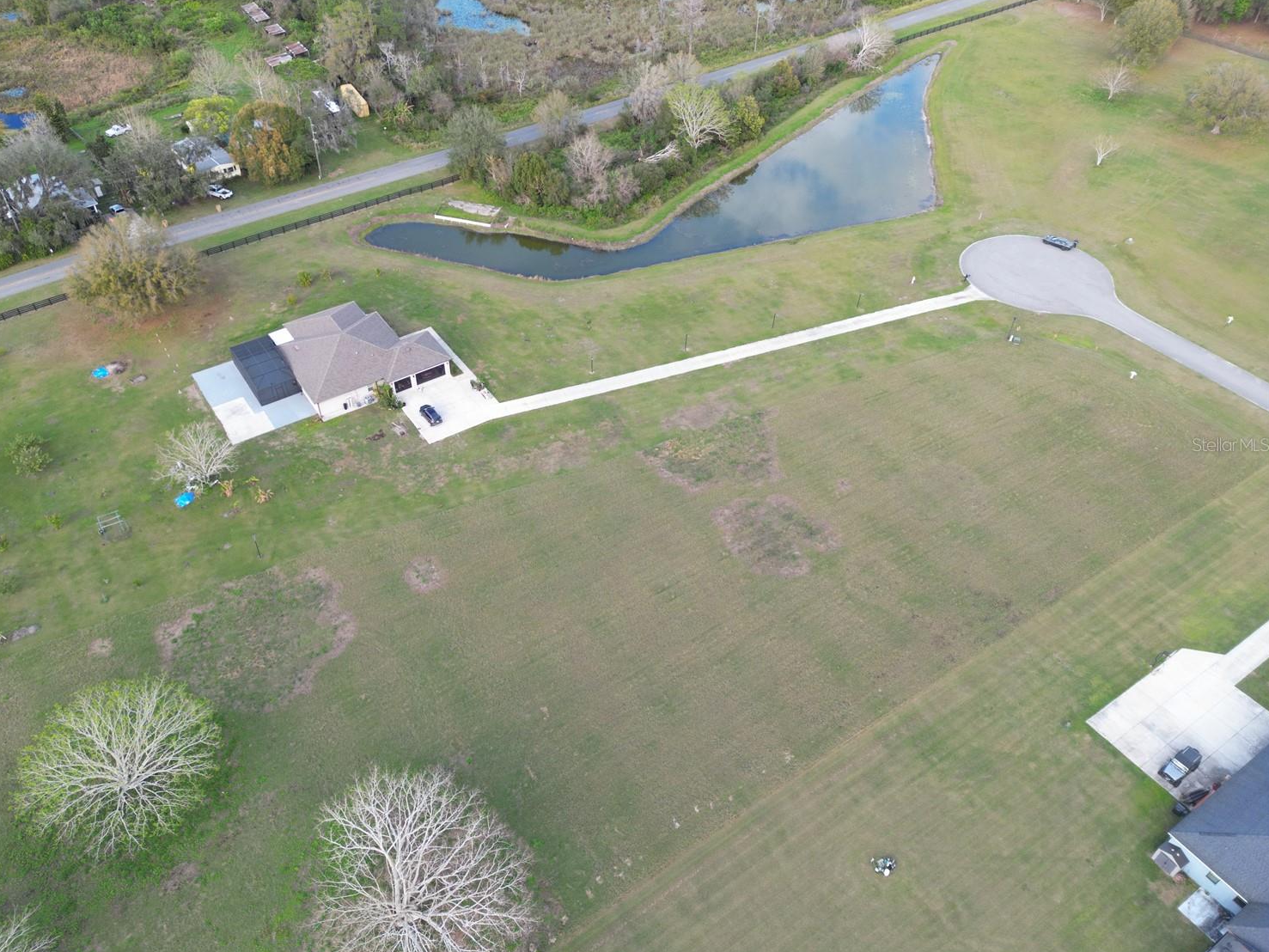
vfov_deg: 53.0
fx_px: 953
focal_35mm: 26
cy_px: 444
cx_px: 586
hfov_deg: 67.2
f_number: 1.7
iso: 100
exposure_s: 1/320
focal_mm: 6.72
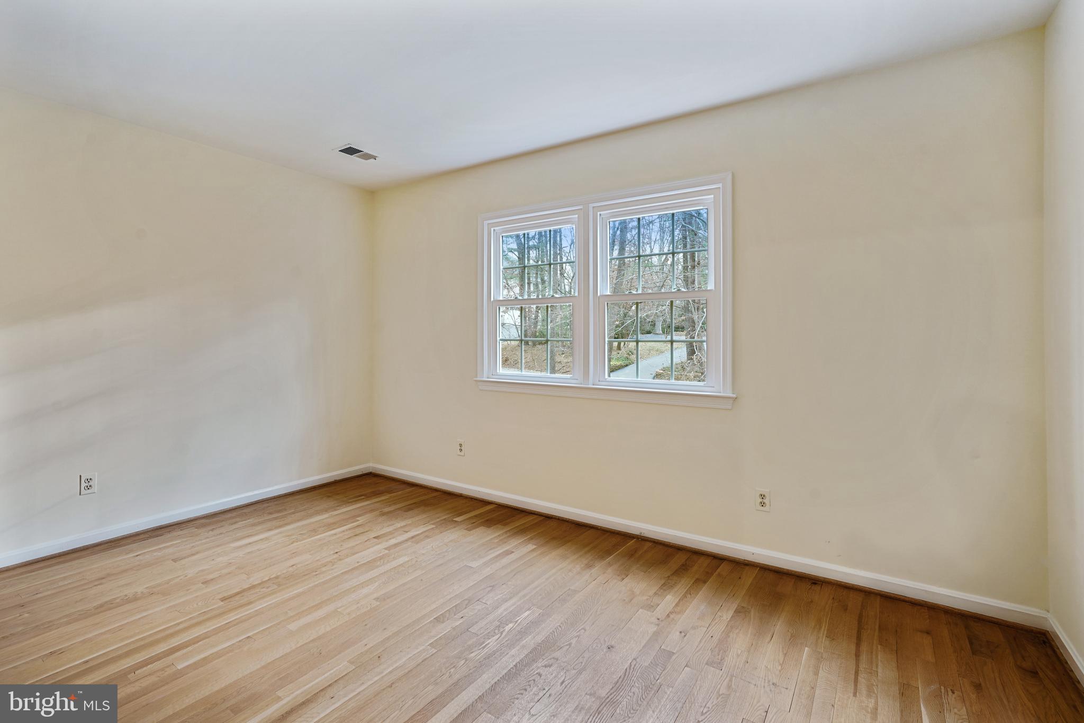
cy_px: 362
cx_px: 542
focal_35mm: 16
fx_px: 482
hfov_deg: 96.7
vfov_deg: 73.7
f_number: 8
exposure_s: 1.6
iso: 100
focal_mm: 16
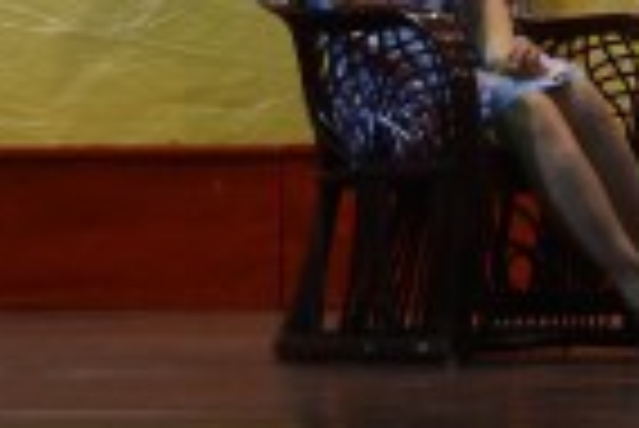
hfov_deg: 8.2
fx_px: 4318
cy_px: -541
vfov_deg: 5.5
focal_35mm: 243
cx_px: 1116
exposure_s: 1/20
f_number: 5.6
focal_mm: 30
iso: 400
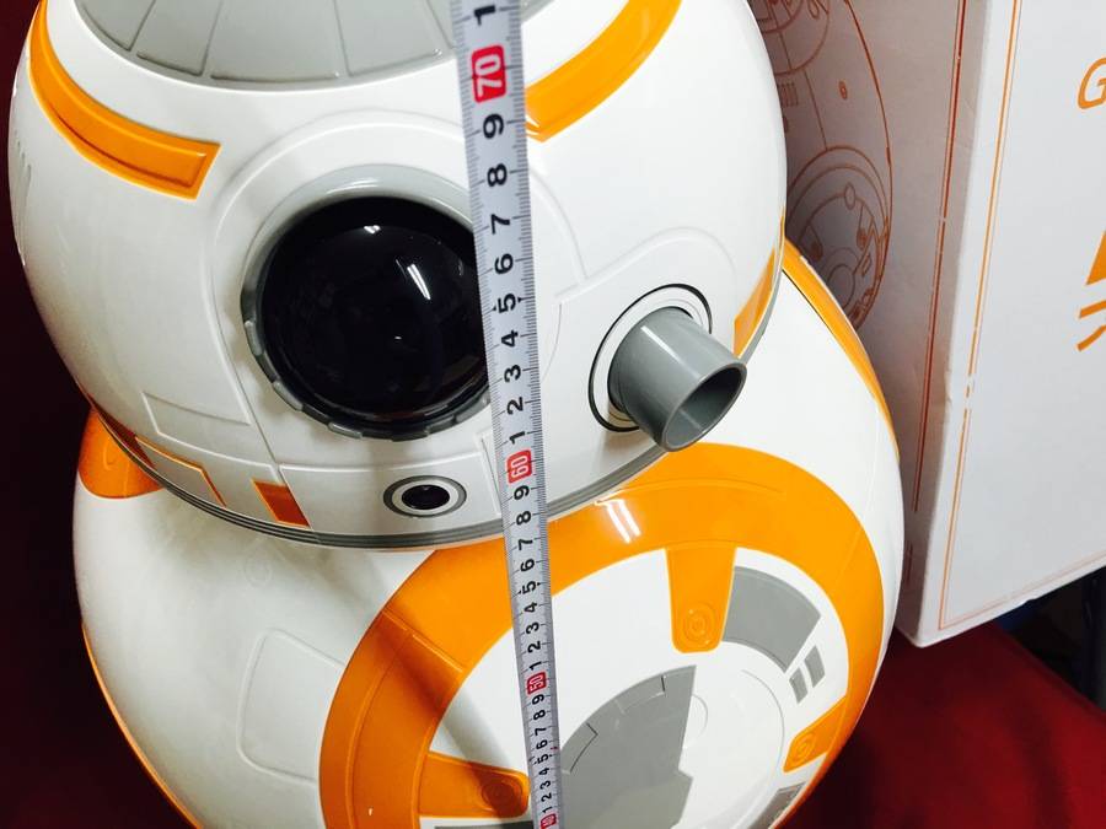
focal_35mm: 29
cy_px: 414
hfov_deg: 61.7
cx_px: 553
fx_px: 927
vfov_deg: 48.2
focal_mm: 4.15
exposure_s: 1/30
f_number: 2.2
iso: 32
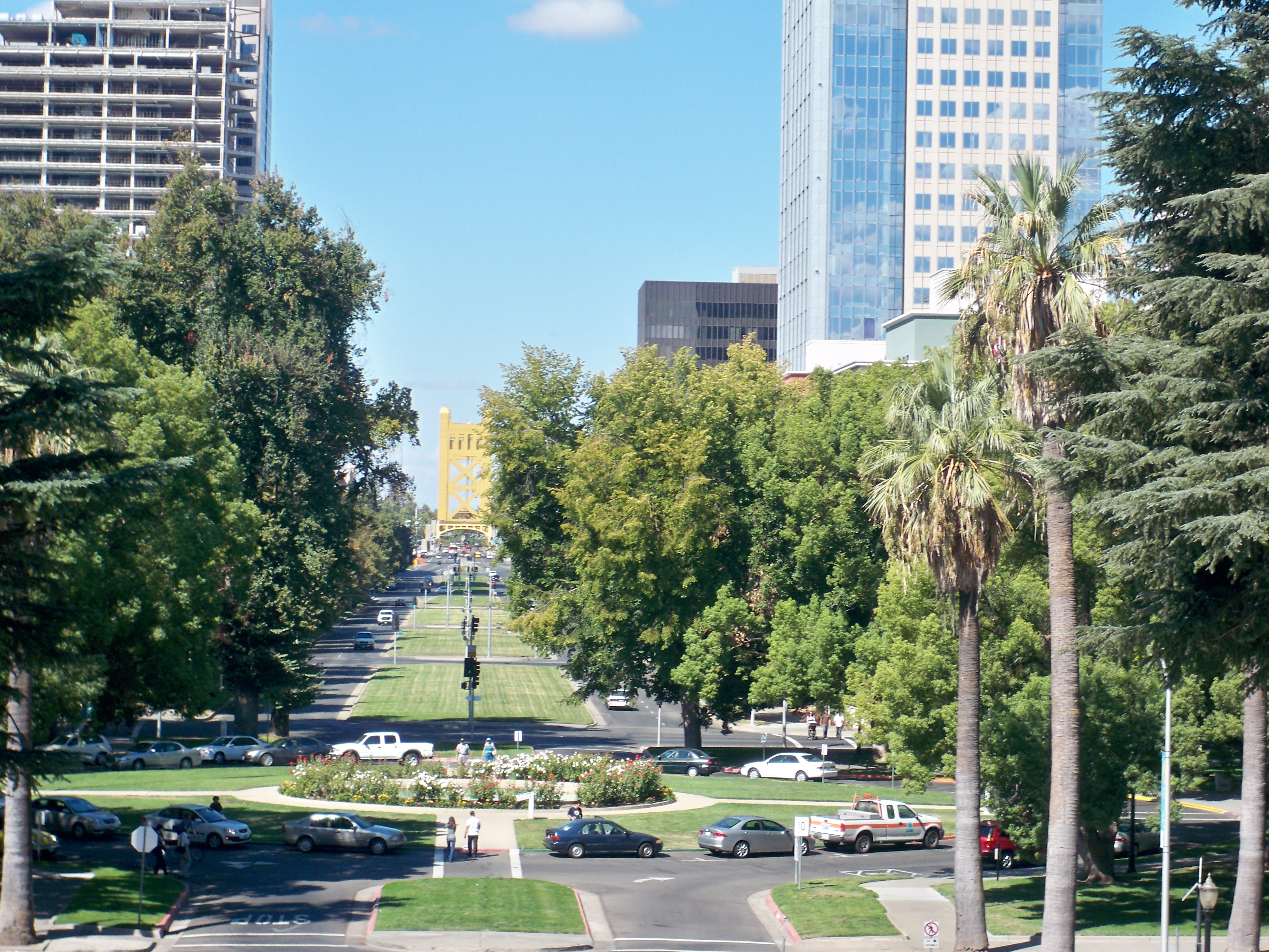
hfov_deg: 18.7
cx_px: 634
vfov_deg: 14.1
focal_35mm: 105
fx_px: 3849
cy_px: 476
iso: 64
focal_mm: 18.8
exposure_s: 1/160
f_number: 5.7
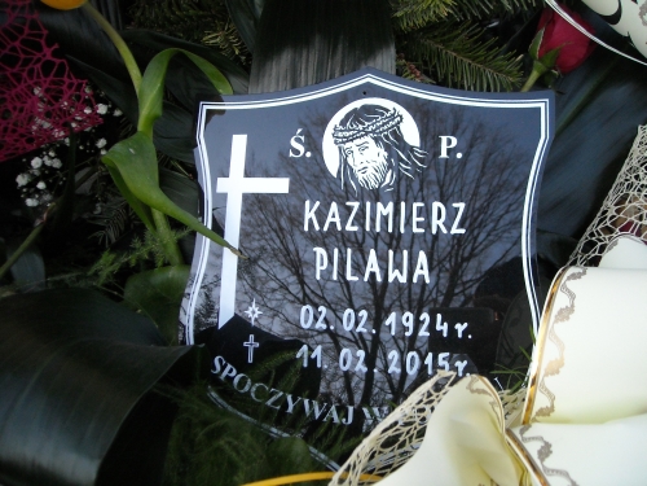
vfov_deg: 40.7
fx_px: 654
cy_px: 243
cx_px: 324
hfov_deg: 52.6
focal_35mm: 35
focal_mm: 5.7
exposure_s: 1/228
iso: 248
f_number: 2.8
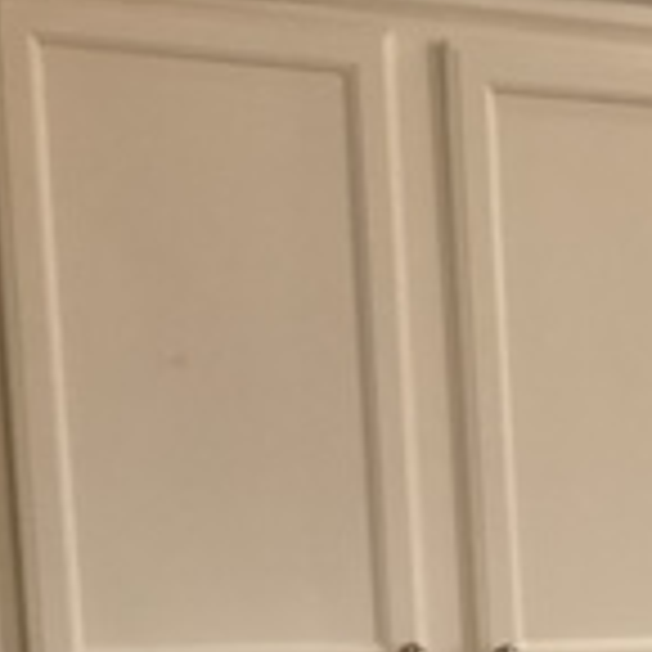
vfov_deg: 13.7
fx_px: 2578
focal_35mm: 121
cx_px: 1273
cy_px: 926
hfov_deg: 12.7
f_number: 2.4
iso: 160
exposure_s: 1/50
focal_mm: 3.3
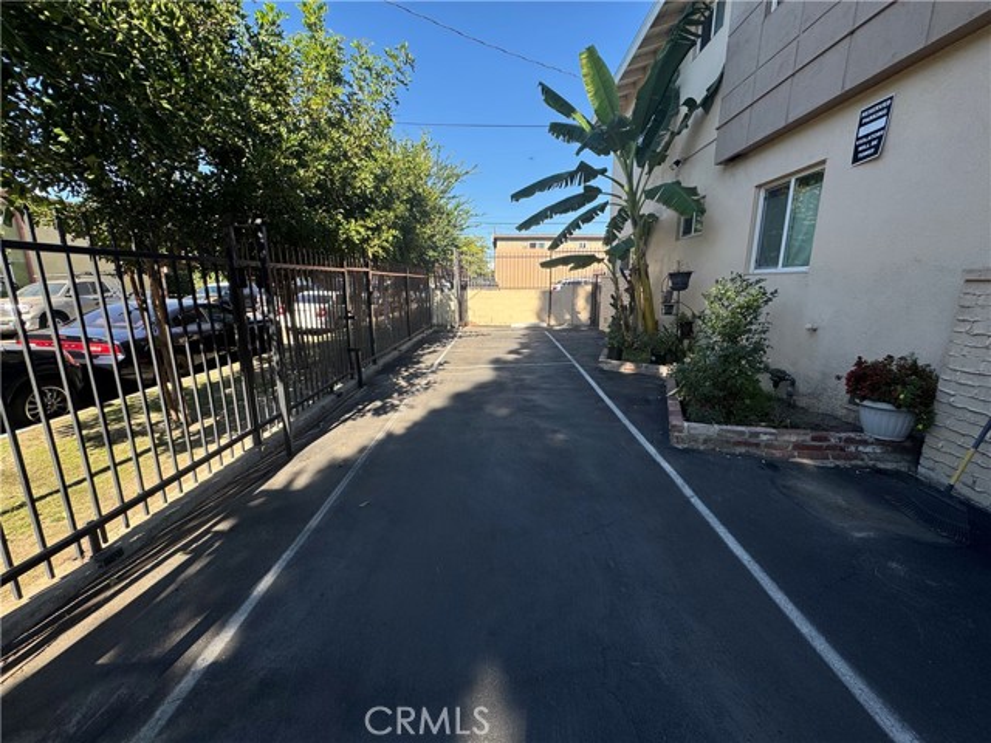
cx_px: 496
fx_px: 401
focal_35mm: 14
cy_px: 372
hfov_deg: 102.1
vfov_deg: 85.7
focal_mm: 2.22
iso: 40
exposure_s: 1/734
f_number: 2.2
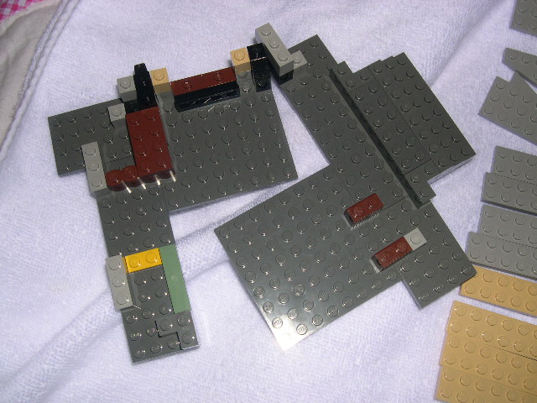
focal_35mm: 38
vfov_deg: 37.7
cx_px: 268
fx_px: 589
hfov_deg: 49.0
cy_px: 202
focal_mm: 8
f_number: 7.6
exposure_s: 1/60
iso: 100
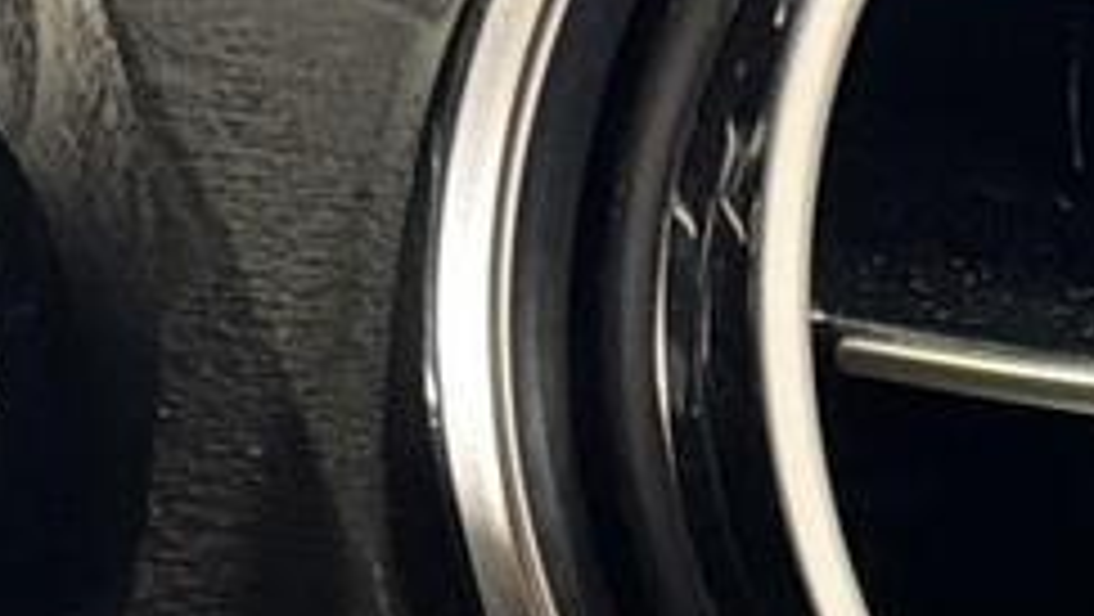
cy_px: 2019
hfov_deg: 13.7
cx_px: 1053
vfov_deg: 6.9
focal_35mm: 155
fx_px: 4499
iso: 800
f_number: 1.78
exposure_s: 1/32
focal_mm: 6.76
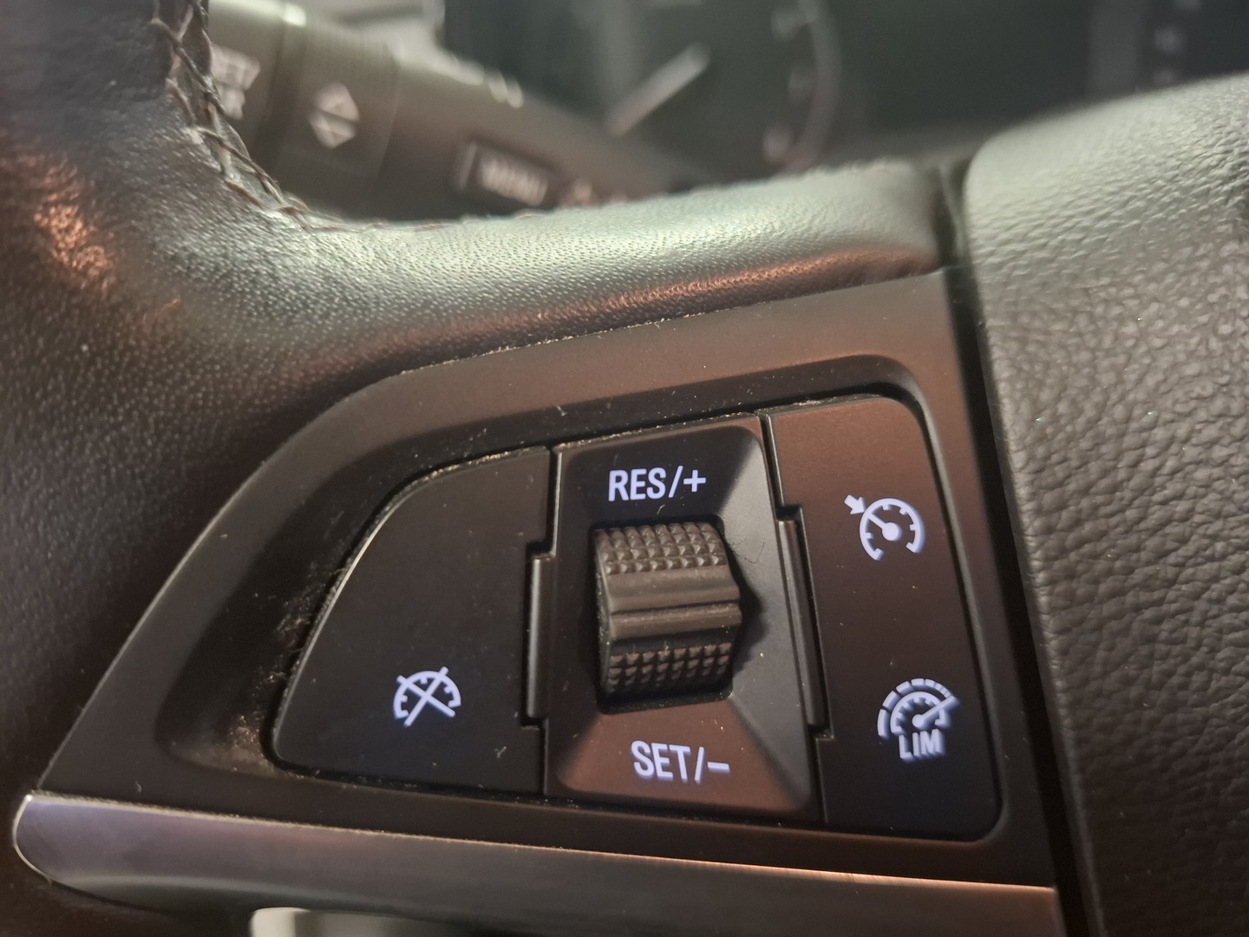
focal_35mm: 23
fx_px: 830
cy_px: 468
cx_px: 624
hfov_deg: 73.9
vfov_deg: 58.9
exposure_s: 1/20
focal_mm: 5.54
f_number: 1.8
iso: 800
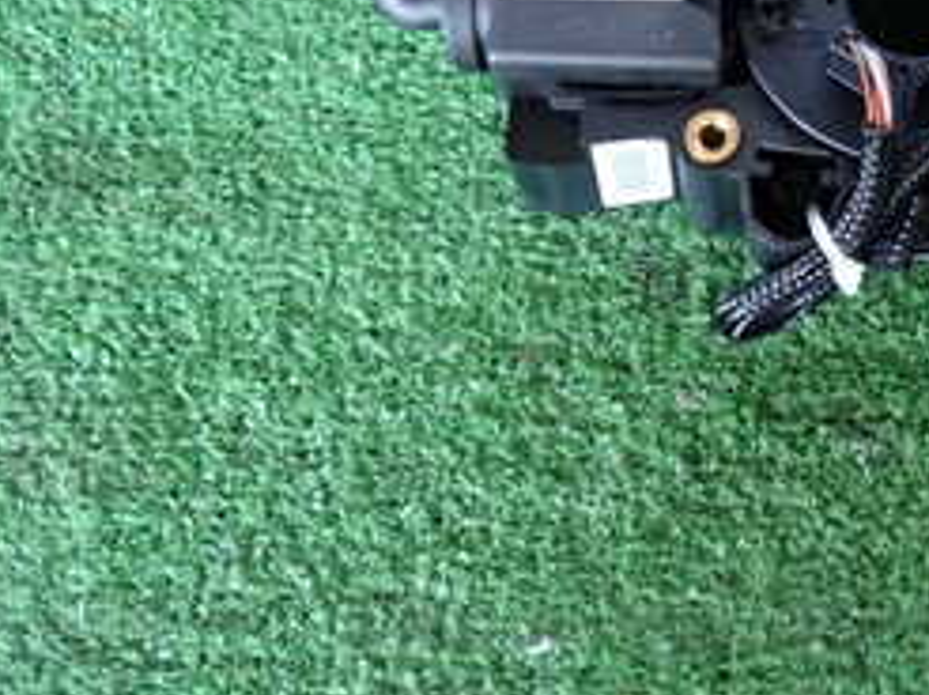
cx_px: 842
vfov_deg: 22.7
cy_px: -57
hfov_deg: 30.3
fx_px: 1635
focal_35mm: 61
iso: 250
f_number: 2
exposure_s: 1/30
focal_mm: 4.5
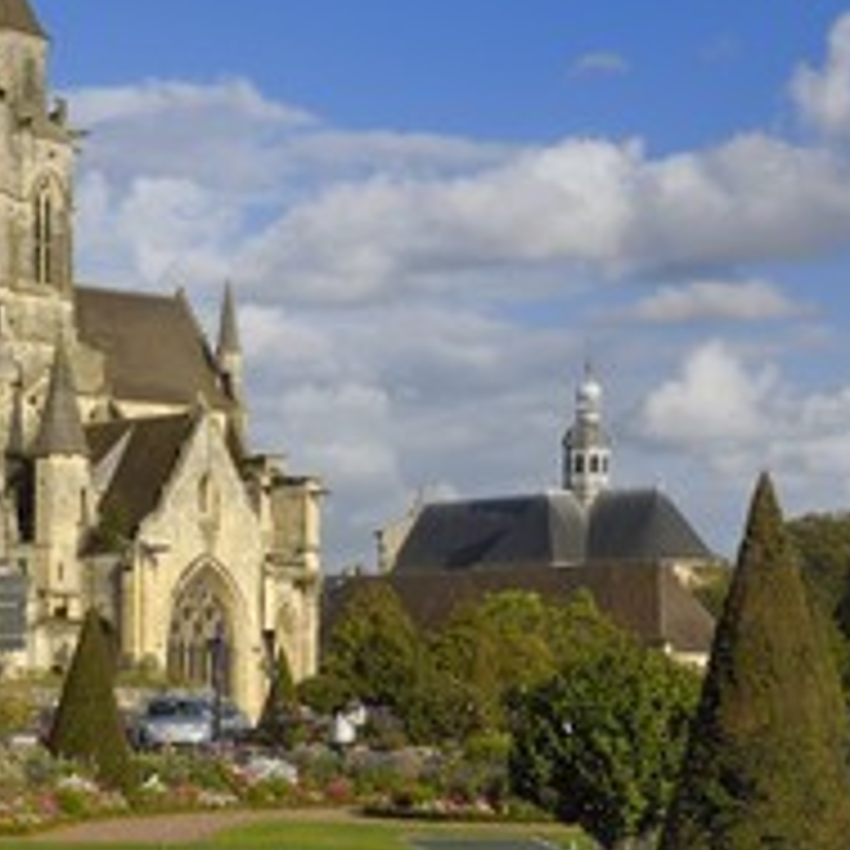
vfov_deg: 16.1
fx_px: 3000
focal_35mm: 108
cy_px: 418
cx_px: 128
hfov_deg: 16.0
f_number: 10
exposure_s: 1/160
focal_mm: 38
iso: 100
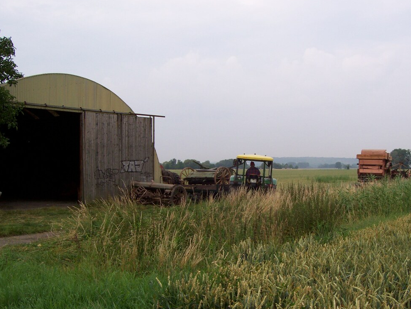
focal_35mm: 42
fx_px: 499
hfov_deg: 44.5
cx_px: 253
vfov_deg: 34.3
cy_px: 171
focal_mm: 5.6
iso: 80
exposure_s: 1/280
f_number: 5.1
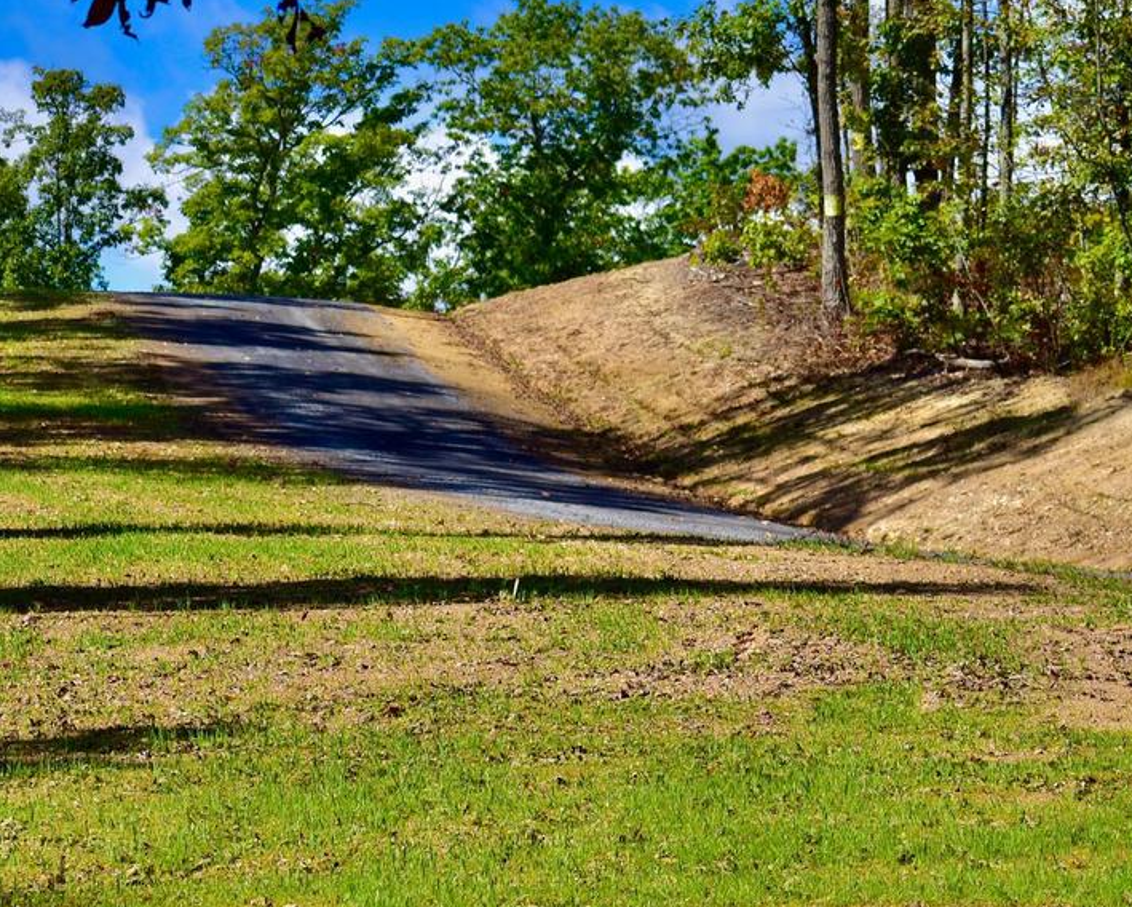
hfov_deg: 9.6
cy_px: 655
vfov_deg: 7.7
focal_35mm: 200
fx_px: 6704
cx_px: 765
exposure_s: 1/500
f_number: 6.3
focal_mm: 70
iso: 100
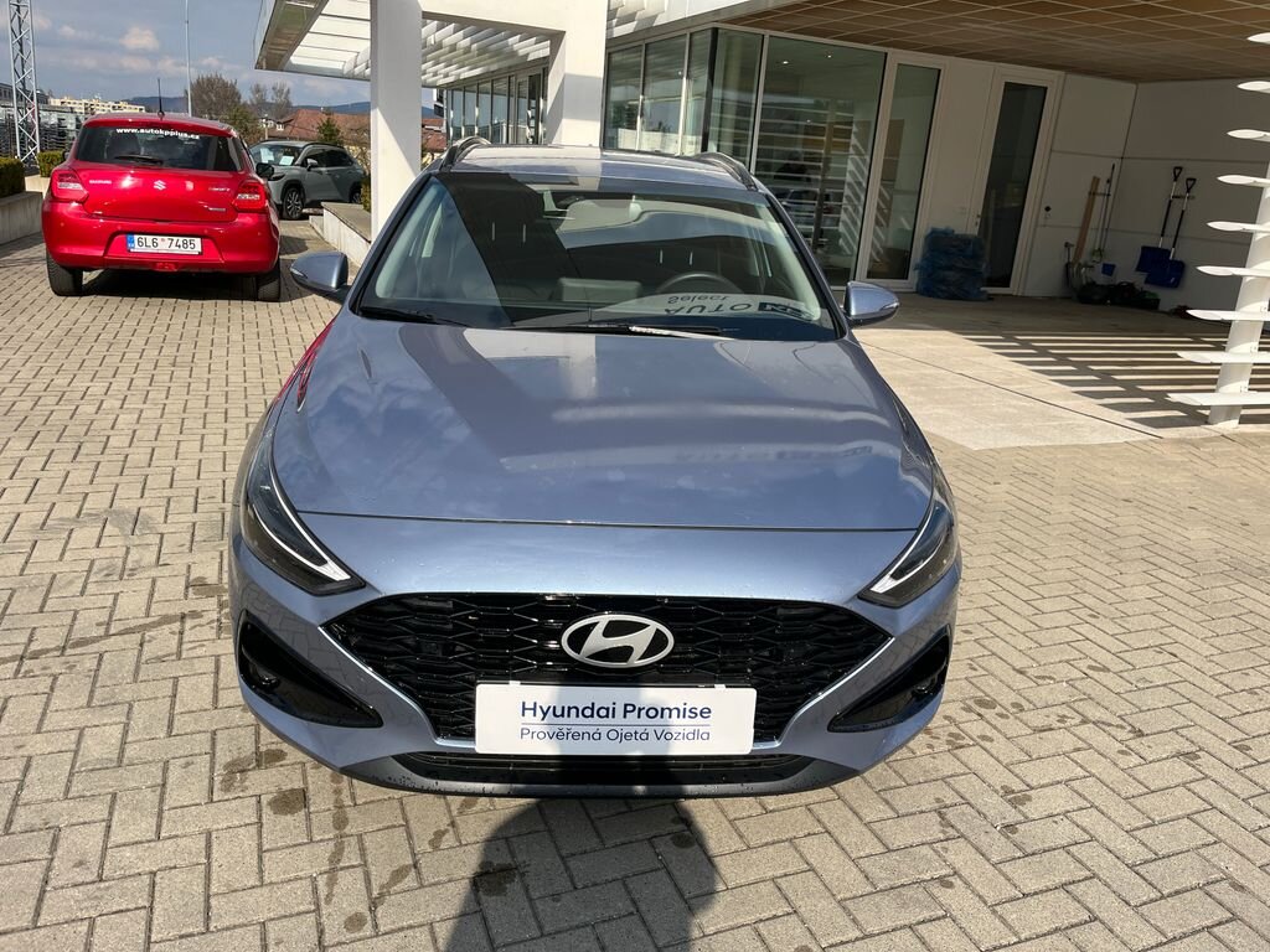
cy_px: 476
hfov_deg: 67.3
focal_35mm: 26
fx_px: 954
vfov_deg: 53.1
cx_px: 635
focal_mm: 5.1
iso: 50
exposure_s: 1/2899
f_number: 1.6
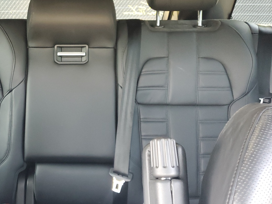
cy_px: 100
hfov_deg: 45.5
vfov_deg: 36.0
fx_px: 314
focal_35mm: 40
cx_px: 75
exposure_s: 1/40
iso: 322
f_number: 1.5
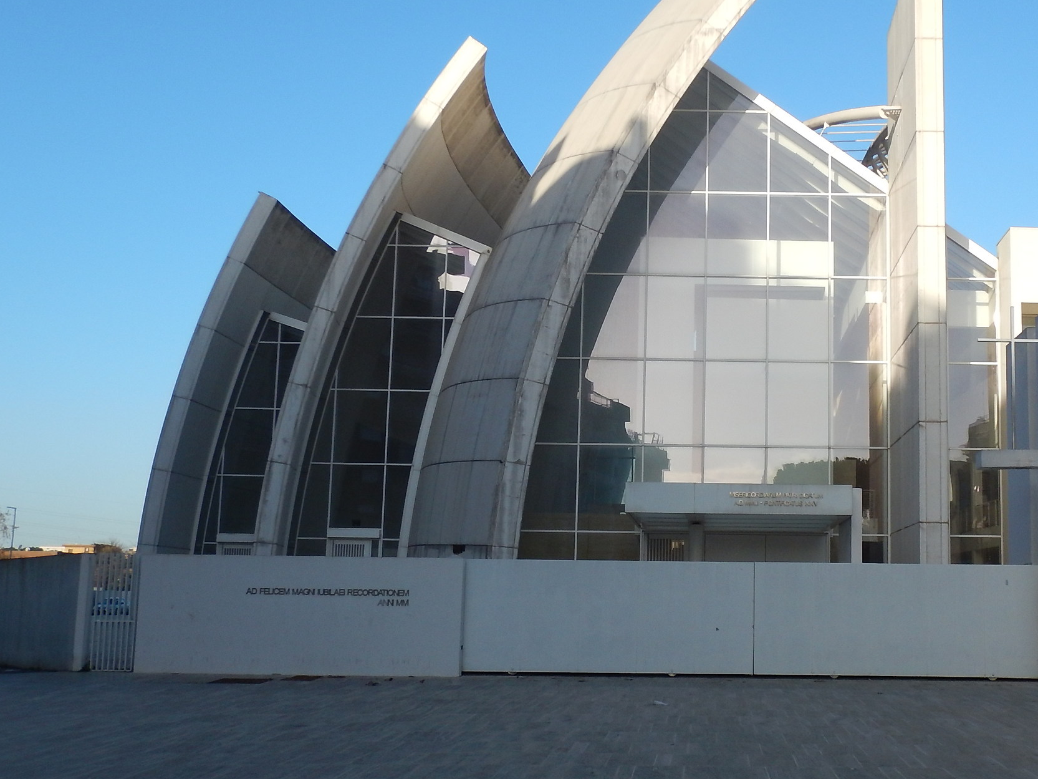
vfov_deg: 29.7
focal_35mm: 49
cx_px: 724
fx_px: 1469
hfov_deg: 38.3
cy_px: 369
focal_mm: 6.1
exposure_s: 1/640
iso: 125
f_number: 4.2
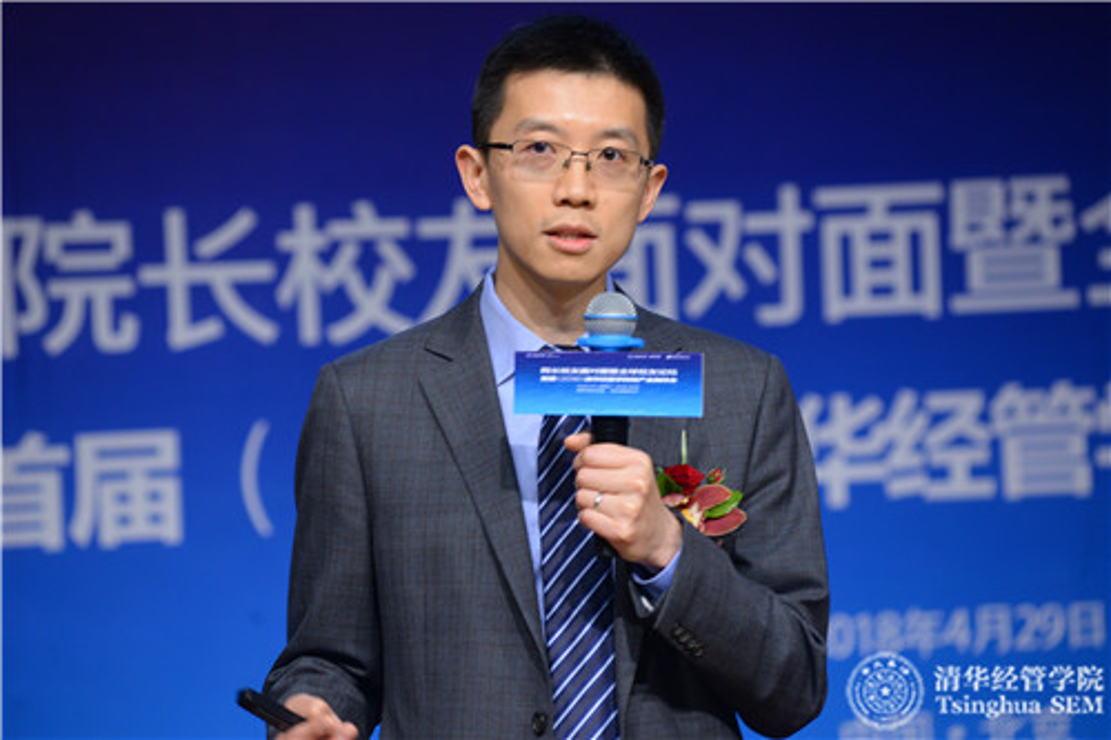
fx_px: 6170
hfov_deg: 10.3
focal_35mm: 200
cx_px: 556
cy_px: 370
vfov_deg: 6.9
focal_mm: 200
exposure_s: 1/125
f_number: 5
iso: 1600
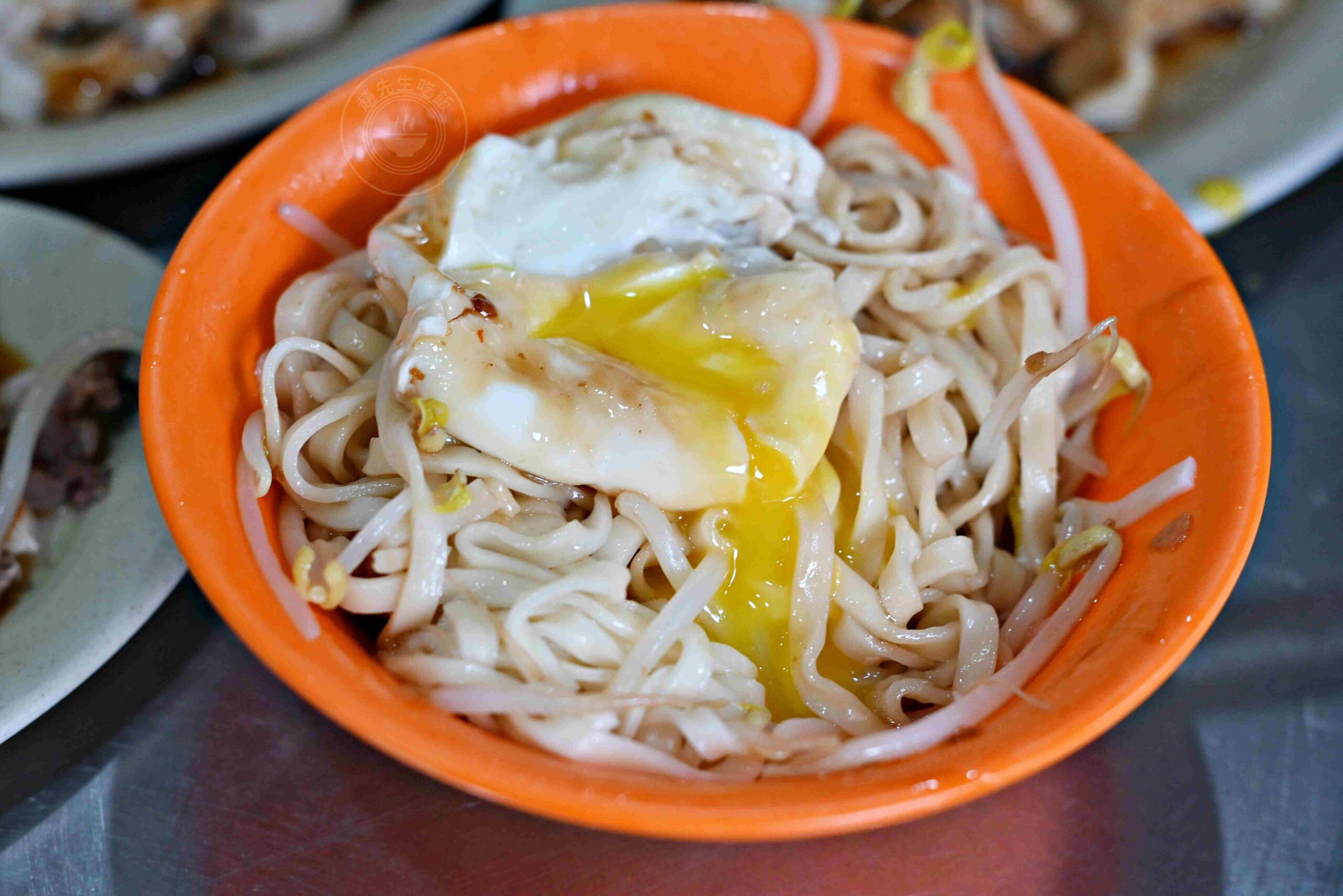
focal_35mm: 75
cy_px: 448
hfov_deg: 27.0
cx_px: 672
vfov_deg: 18.2
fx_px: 2798
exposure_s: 1/200
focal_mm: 50
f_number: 3.2
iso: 640
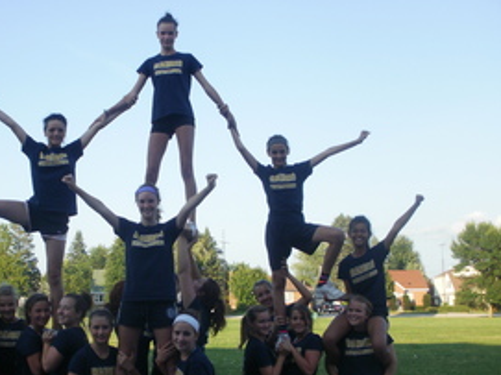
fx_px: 752
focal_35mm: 52
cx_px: 160
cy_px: 260
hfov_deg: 36.4
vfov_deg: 27.8
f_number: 3.5
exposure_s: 1/320
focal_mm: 6.3
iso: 100
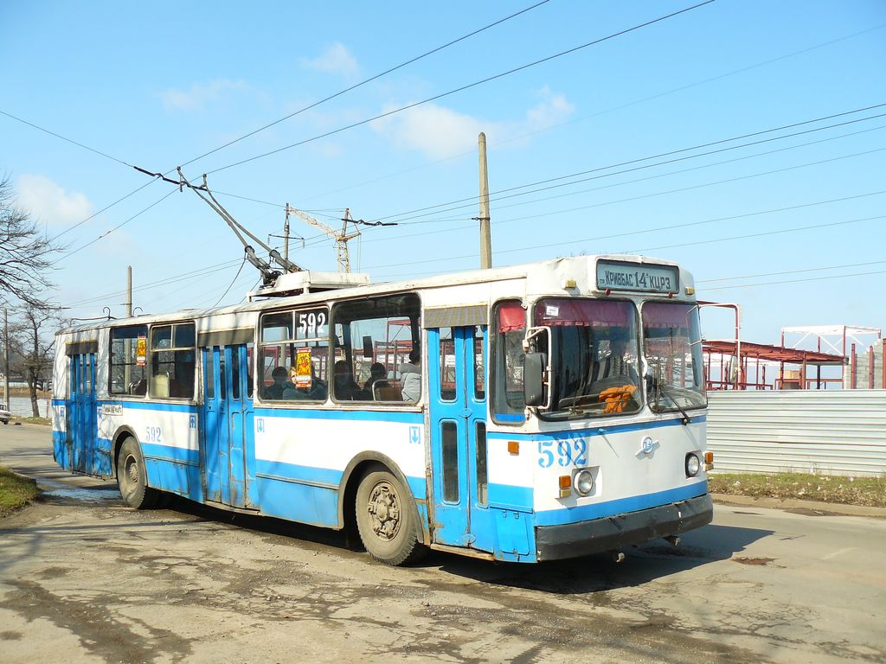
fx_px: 921
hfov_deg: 51.4
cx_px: 443
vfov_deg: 39.7
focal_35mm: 36
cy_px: 332
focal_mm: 6
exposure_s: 1/1000
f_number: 2.8
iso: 100
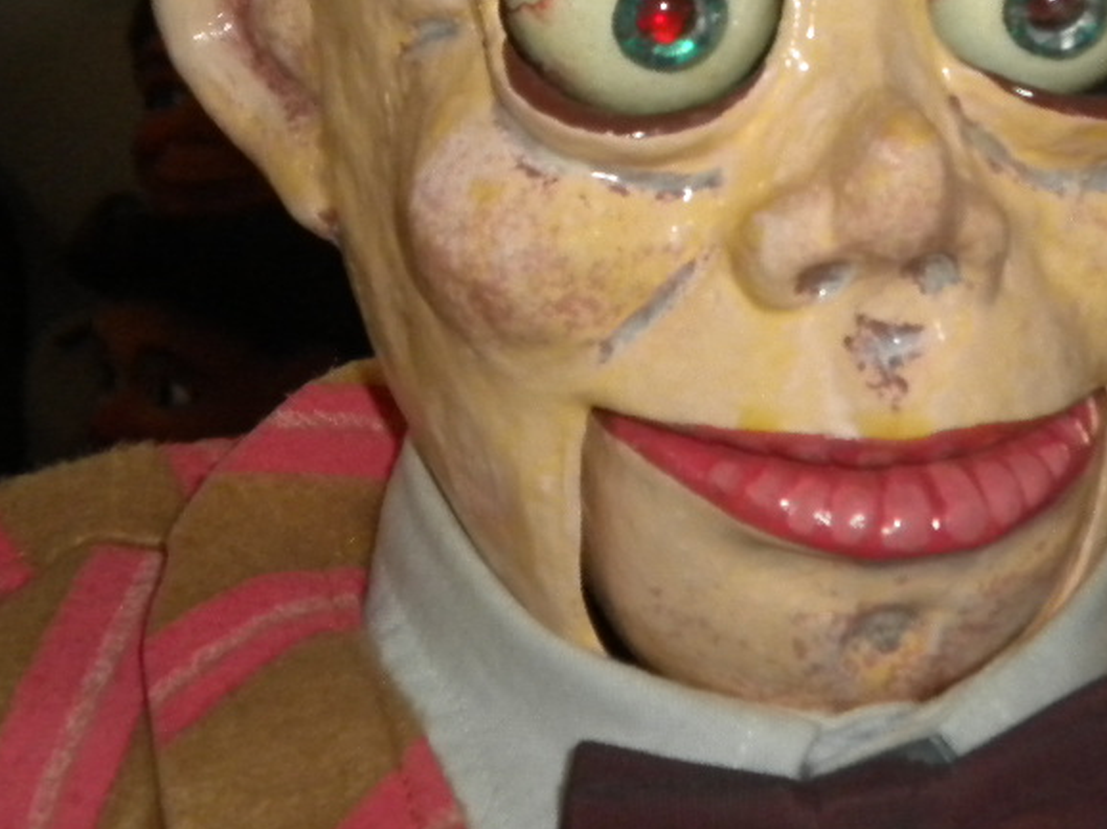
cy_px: 134
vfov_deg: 10.5
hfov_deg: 14.1
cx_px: 758
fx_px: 4475
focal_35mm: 140
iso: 400
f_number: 5.1
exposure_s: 1/60
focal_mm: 14.3
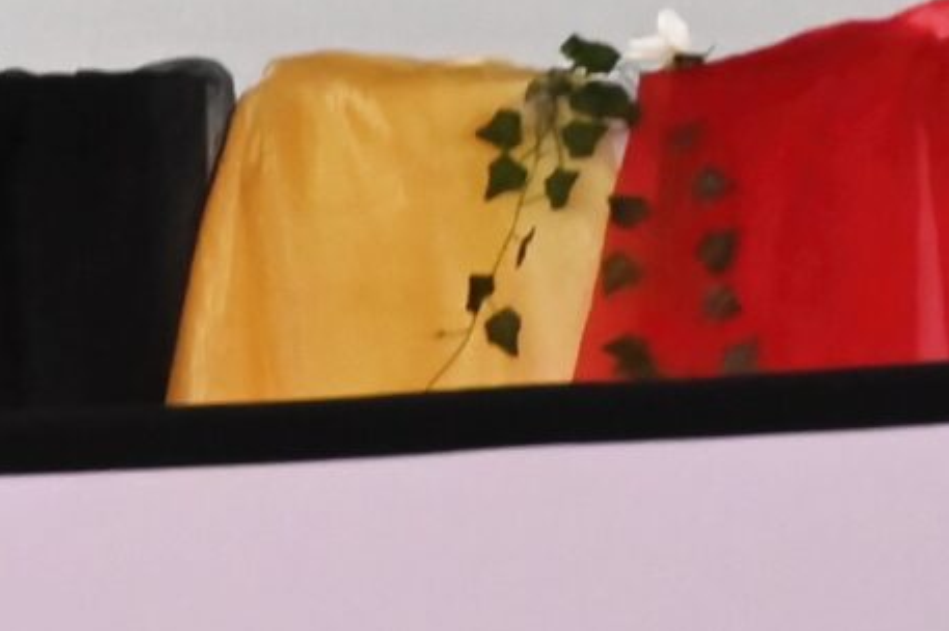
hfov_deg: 3.3
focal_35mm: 628
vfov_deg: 2.2
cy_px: 1618
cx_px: -372
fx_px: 16542
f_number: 5
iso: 2500
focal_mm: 75
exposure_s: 1/250
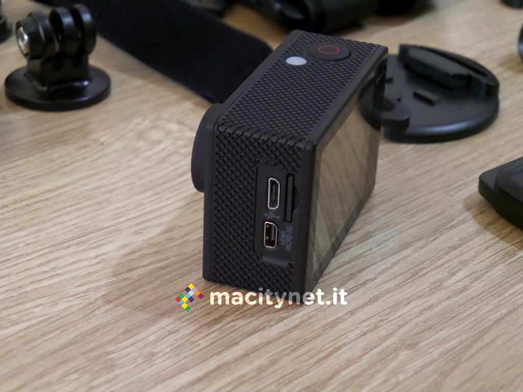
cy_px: 196
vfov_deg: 18.9
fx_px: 1178
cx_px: 262
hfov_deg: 25.0
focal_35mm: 78
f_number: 3.8
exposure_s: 1/20
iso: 800
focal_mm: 13.9
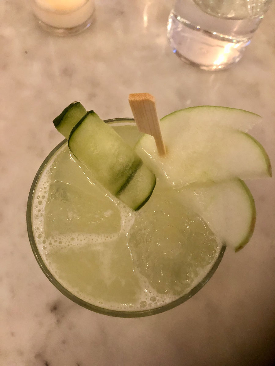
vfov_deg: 61.7
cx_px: 138
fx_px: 307
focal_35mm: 29
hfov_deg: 48.2
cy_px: 183
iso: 100
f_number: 1.8
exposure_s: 1/6
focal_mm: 3.99
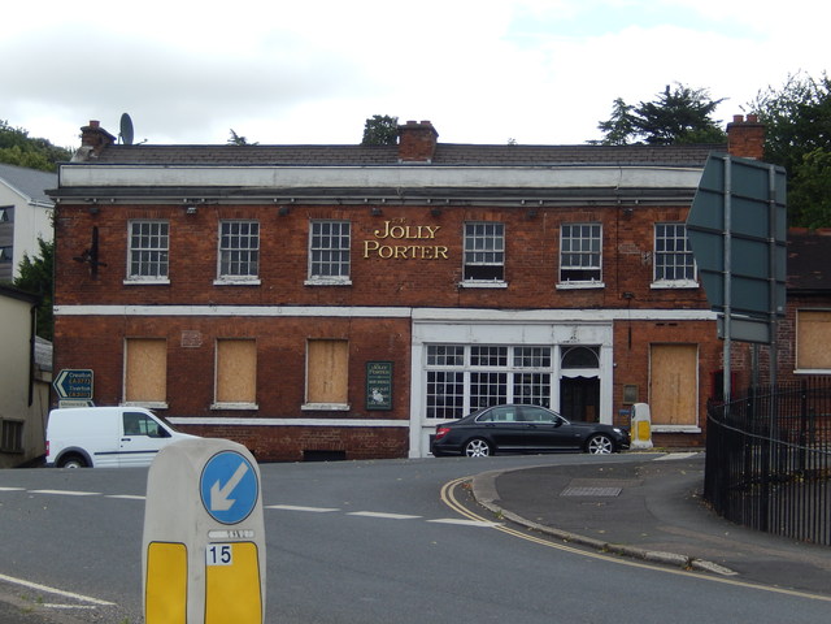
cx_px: 416
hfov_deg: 20.7
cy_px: 312
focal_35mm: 95
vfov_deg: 15.6
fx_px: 2281
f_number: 5.2
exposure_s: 1/400
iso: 125
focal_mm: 17
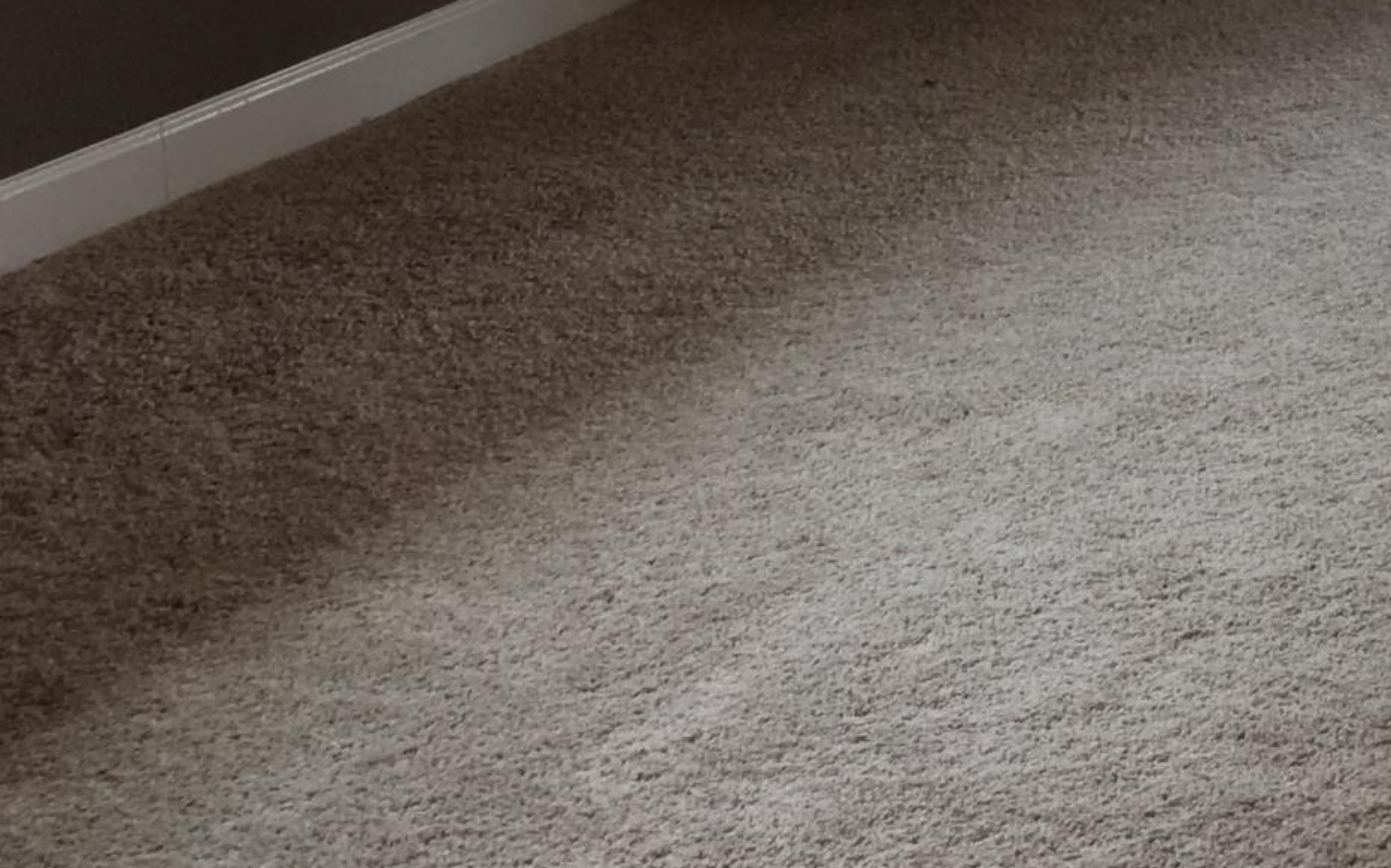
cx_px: 1666
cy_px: -295
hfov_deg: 19.8
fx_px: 3752
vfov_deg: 12.7
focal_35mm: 99
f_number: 2.2
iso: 25
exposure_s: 1/34
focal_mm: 4.15
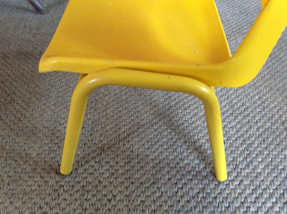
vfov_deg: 44.1
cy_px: 107
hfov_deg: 56.9
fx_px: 265
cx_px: 144
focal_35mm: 32
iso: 320
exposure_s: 1/20
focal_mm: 3.3
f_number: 2.4
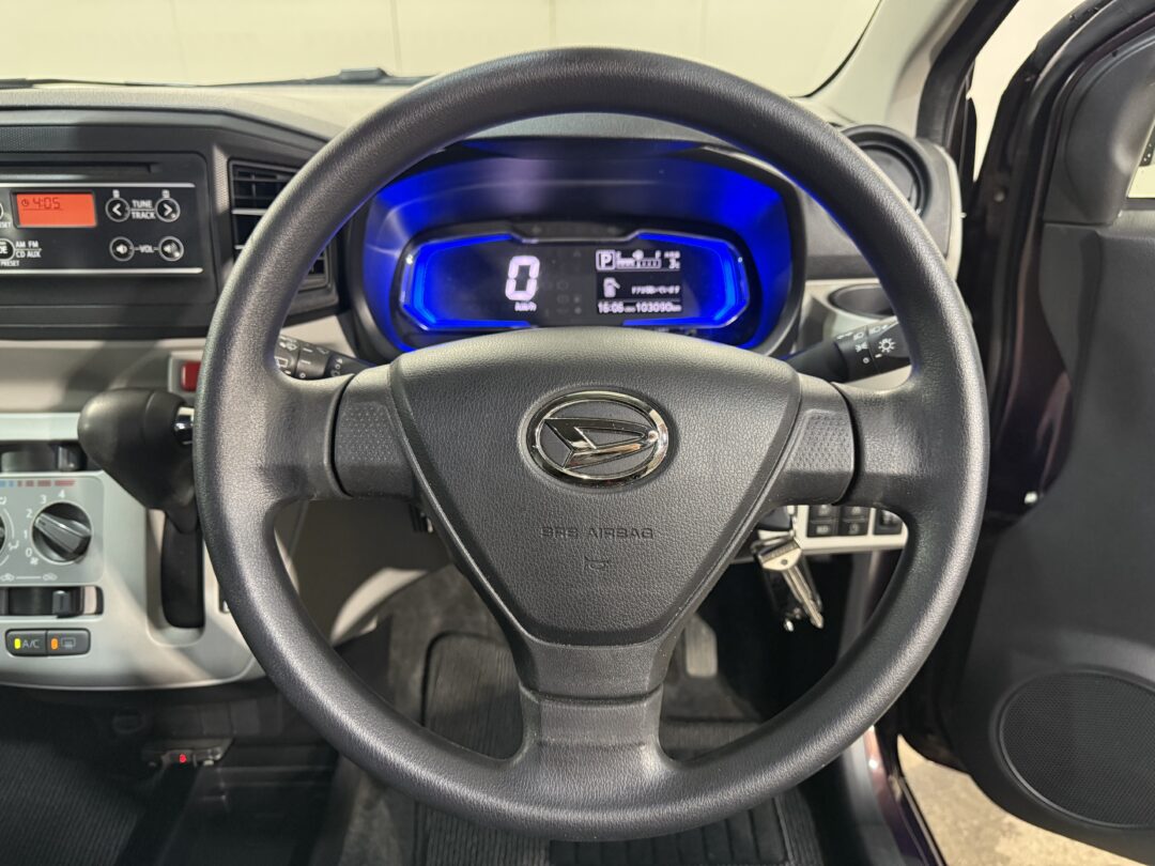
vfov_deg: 56.8
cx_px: 578
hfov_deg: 71.6
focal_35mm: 24
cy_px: 433
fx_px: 801
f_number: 1.78
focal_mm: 6.76
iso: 640
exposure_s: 1/50
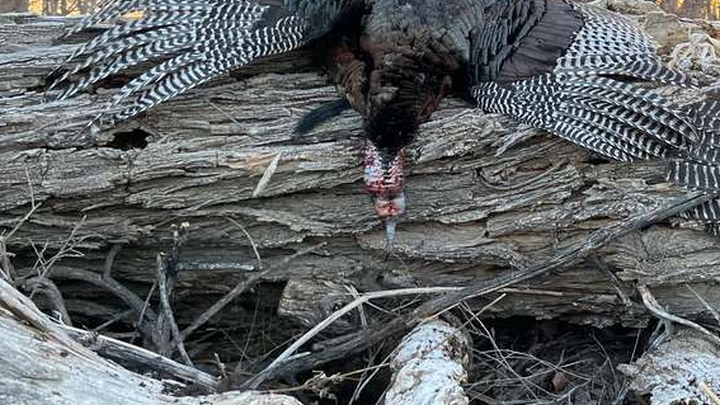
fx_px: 1146
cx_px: 748
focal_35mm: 60
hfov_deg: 31.7
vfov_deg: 19.6
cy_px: 28
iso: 32
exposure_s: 1/121
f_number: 1.6
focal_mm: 5.1
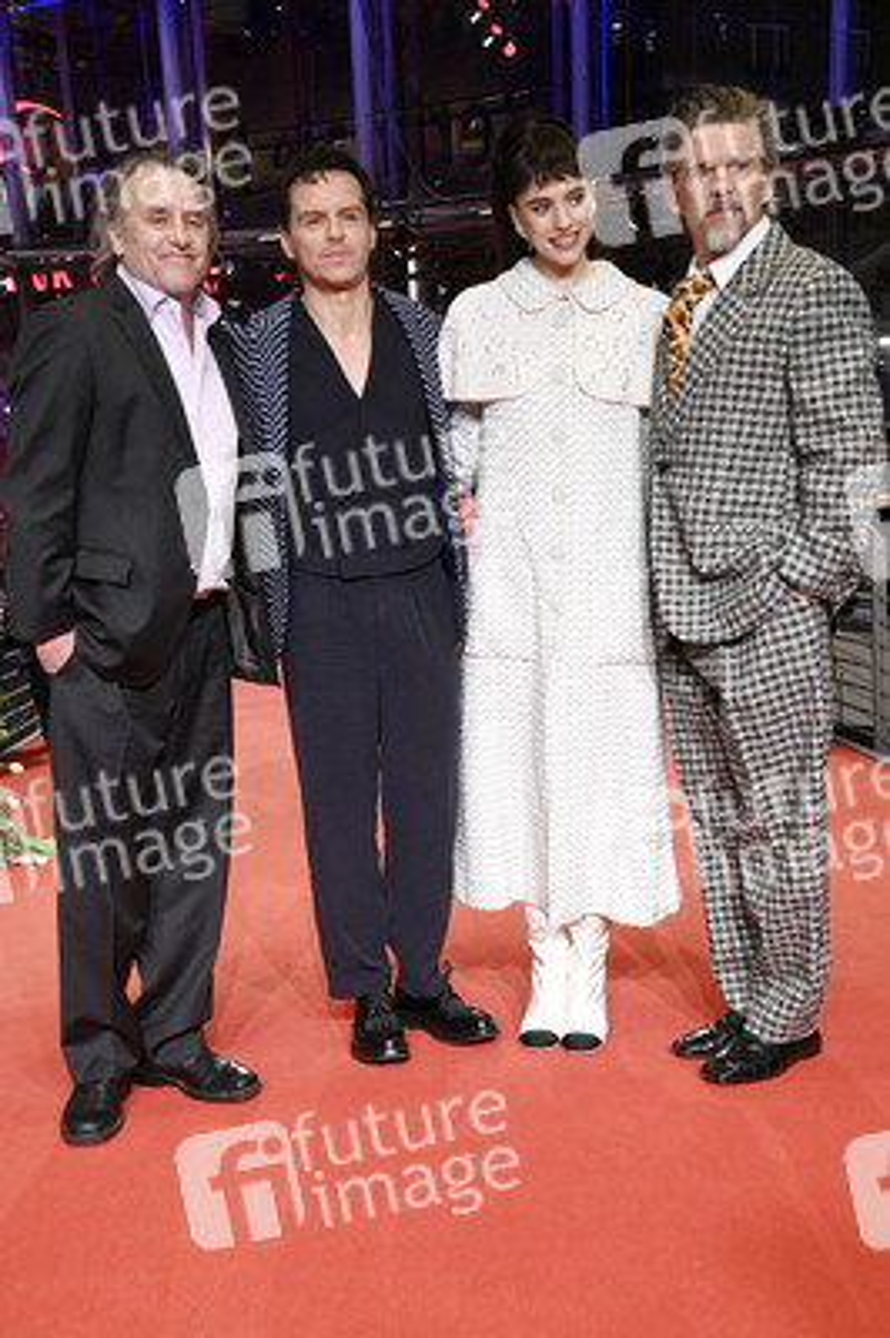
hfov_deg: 28.0
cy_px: 669
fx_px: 1783
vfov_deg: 41.1
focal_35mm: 48
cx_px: 445
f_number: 5.6
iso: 5000
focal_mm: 48
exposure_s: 1/200
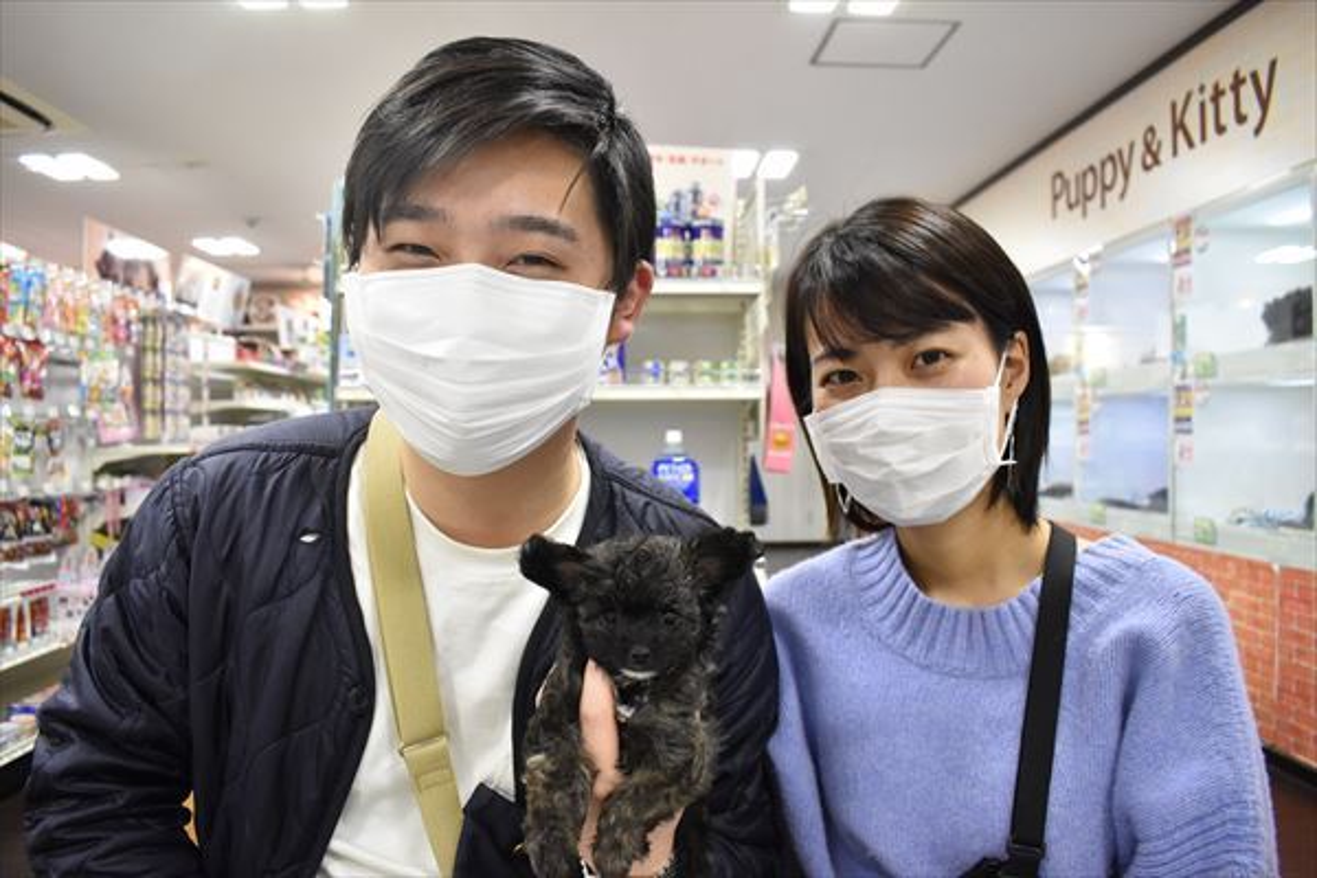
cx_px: 658
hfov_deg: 67.4
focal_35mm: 27
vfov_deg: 47.9
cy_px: 439
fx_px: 988
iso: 1600
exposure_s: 1/80
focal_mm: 18
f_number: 4.5
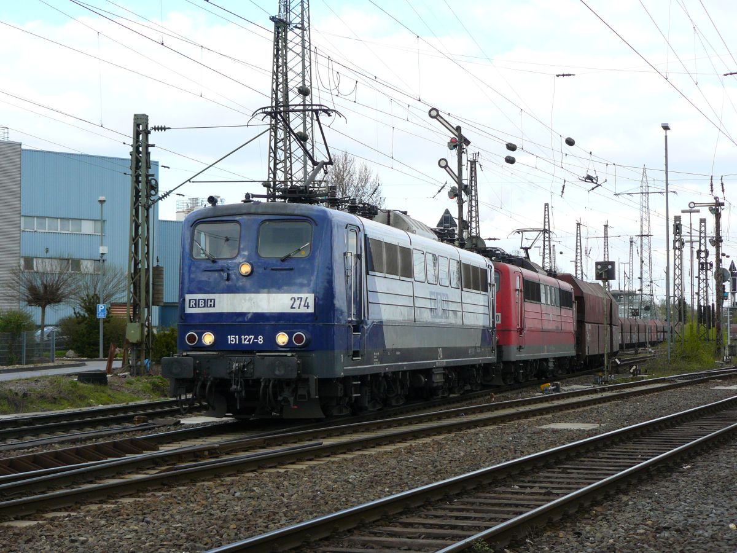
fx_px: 1490
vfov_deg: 21.0
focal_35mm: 70
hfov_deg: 27.8
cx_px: 368
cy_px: 276
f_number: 3.2
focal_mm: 11.6
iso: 100
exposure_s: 1/500
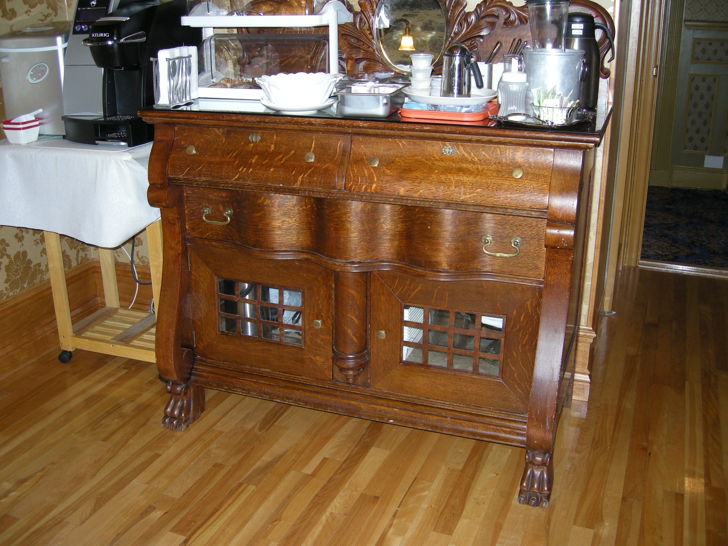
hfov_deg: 51.4
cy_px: 273
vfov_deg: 39.7
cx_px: 364
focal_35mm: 36
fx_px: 757
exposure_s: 1/60
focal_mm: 7.5
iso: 136
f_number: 2.7
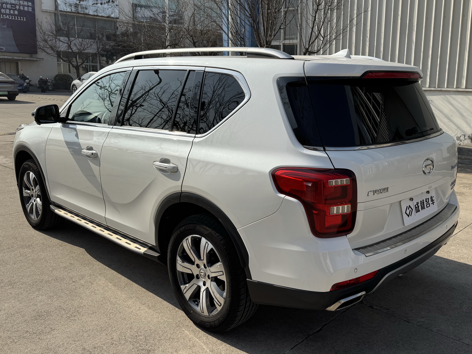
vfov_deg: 44.0
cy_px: 149
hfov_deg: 56.1
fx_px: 436
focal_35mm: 32
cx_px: 295
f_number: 1.78
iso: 80
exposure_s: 1/5348
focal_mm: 6.76
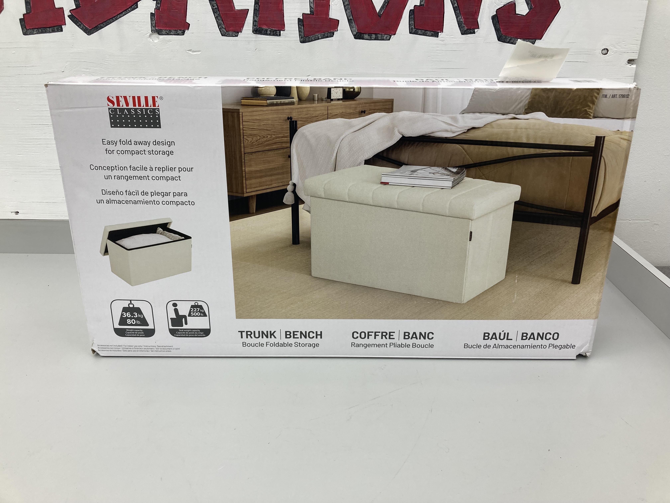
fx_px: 542
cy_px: 252
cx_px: 335
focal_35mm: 28
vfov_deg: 49.7
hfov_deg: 63.4
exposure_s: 1/120
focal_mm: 3.99
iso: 25
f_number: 1.8
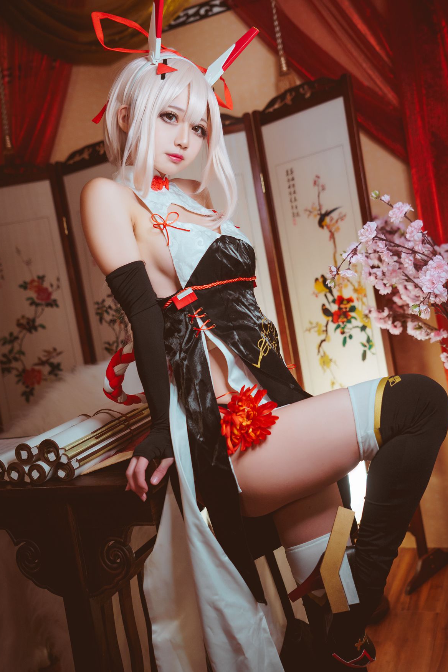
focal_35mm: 39
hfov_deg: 34.2
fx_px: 728
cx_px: 246
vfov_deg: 49.5
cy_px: 307
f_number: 2.8
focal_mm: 35
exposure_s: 1/125
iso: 800
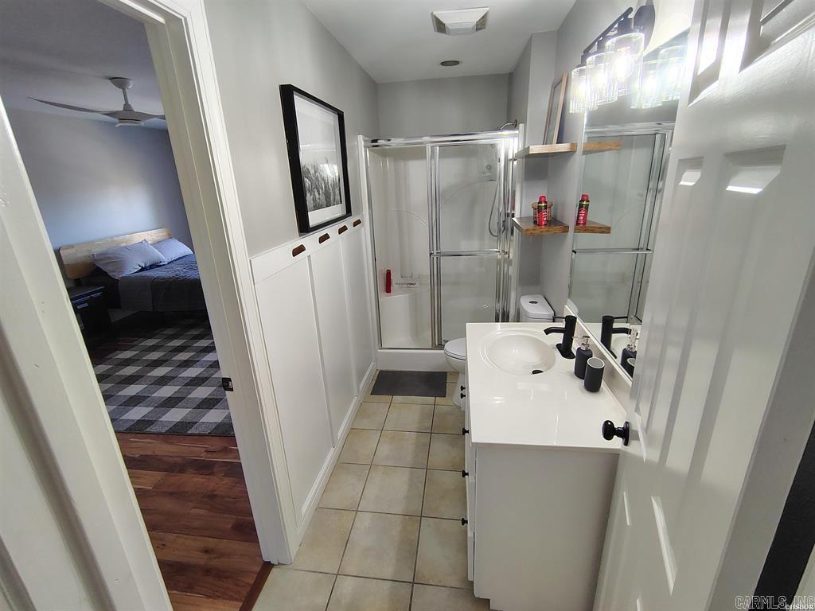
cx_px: 408
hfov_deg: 94.5
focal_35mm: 16
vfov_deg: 78.1
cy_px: 306
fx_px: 377
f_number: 2.2
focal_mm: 2.13
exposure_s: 1/40
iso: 380
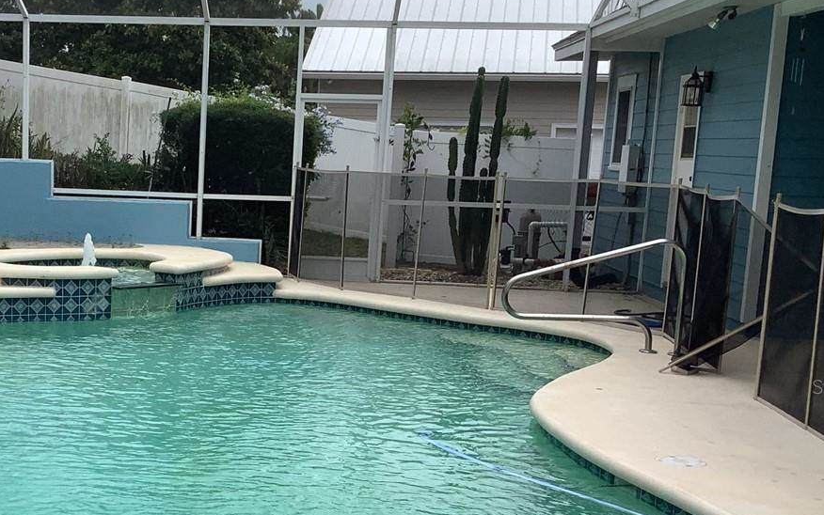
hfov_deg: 32.9
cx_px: 149
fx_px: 1348
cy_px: 386
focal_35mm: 60
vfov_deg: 21.5
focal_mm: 3.3
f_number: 2.4
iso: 25
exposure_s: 1/791
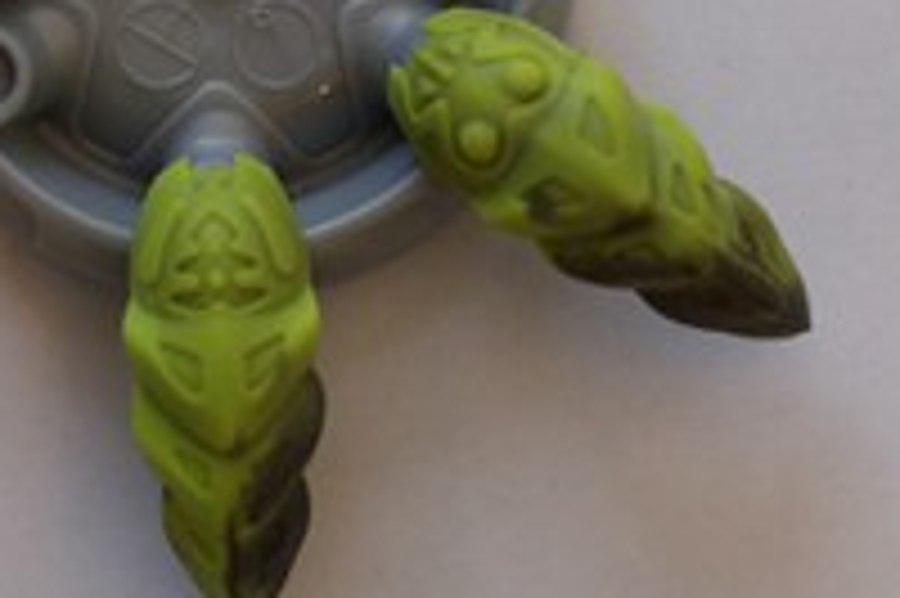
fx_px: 5995
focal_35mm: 240
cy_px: -49
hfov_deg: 8.6
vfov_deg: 5.7
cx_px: 234
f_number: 2.8
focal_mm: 50
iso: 100
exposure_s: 1/100
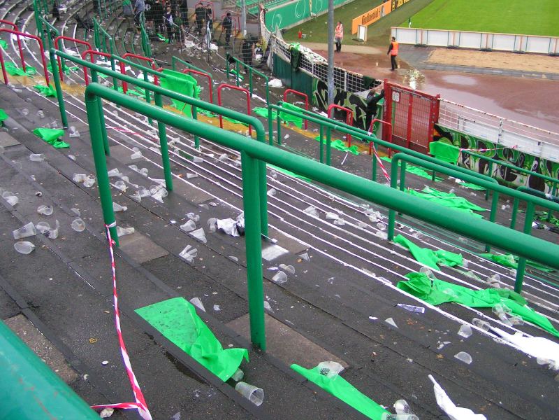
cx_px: 280
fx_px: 614
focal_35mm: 38
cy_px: 210
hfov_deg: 49.0
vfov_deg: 37.7
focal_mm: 5.8
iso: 200
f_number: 2.8
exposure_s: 1/30
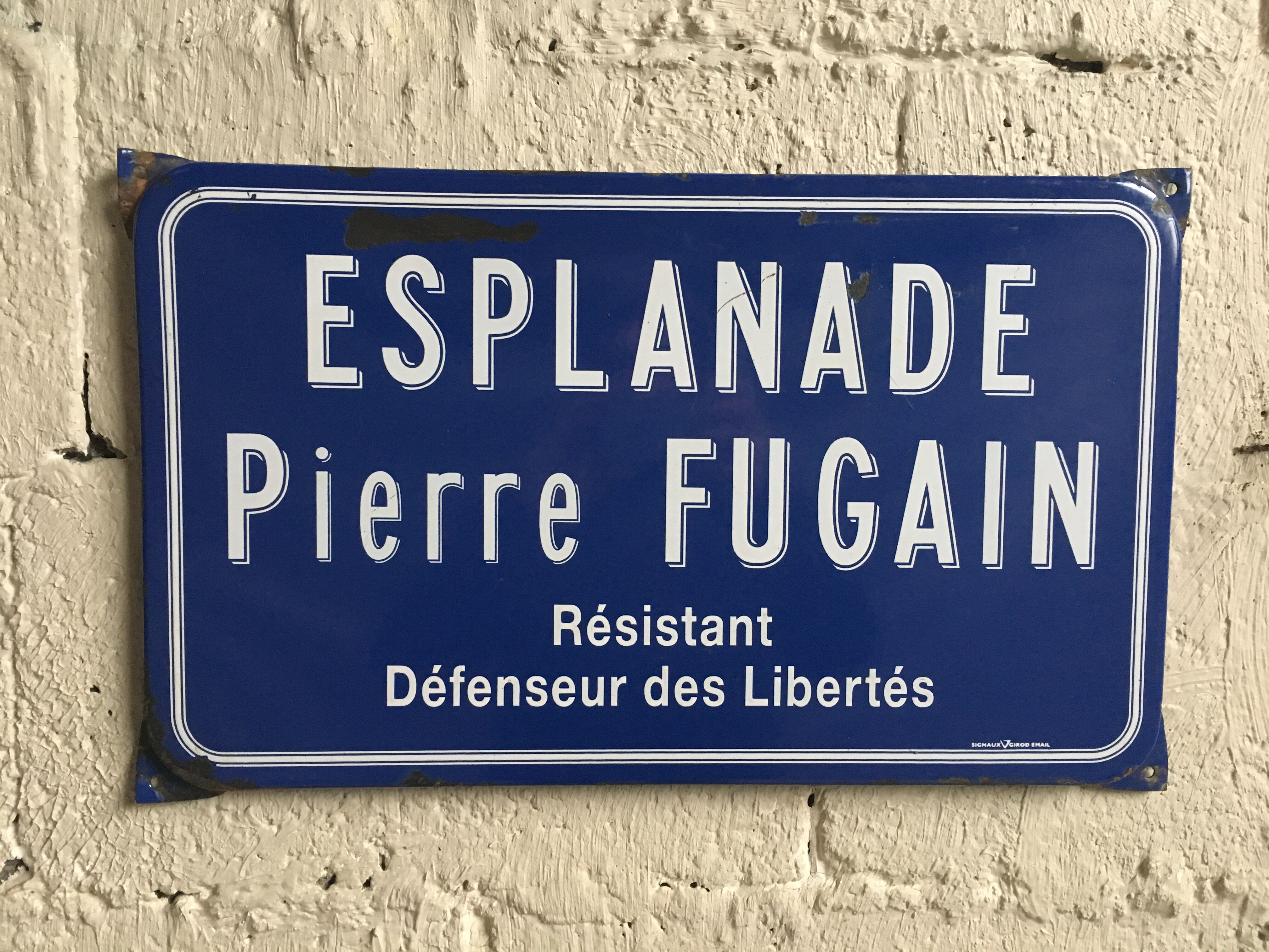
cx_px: 634
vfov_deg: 48.2
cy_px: 476
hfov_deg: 61.7
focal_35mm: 29
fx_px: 1063
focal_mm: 4.15
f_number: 2.2
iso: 200
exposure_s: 1/25
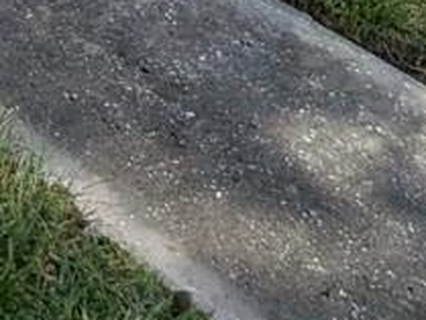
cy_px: -758
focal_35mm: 107
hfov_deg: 16.1
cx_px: -294
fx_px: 1318
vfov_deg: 9.4
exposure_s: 1/1718
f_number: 2.2
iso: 50
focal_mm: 1.83
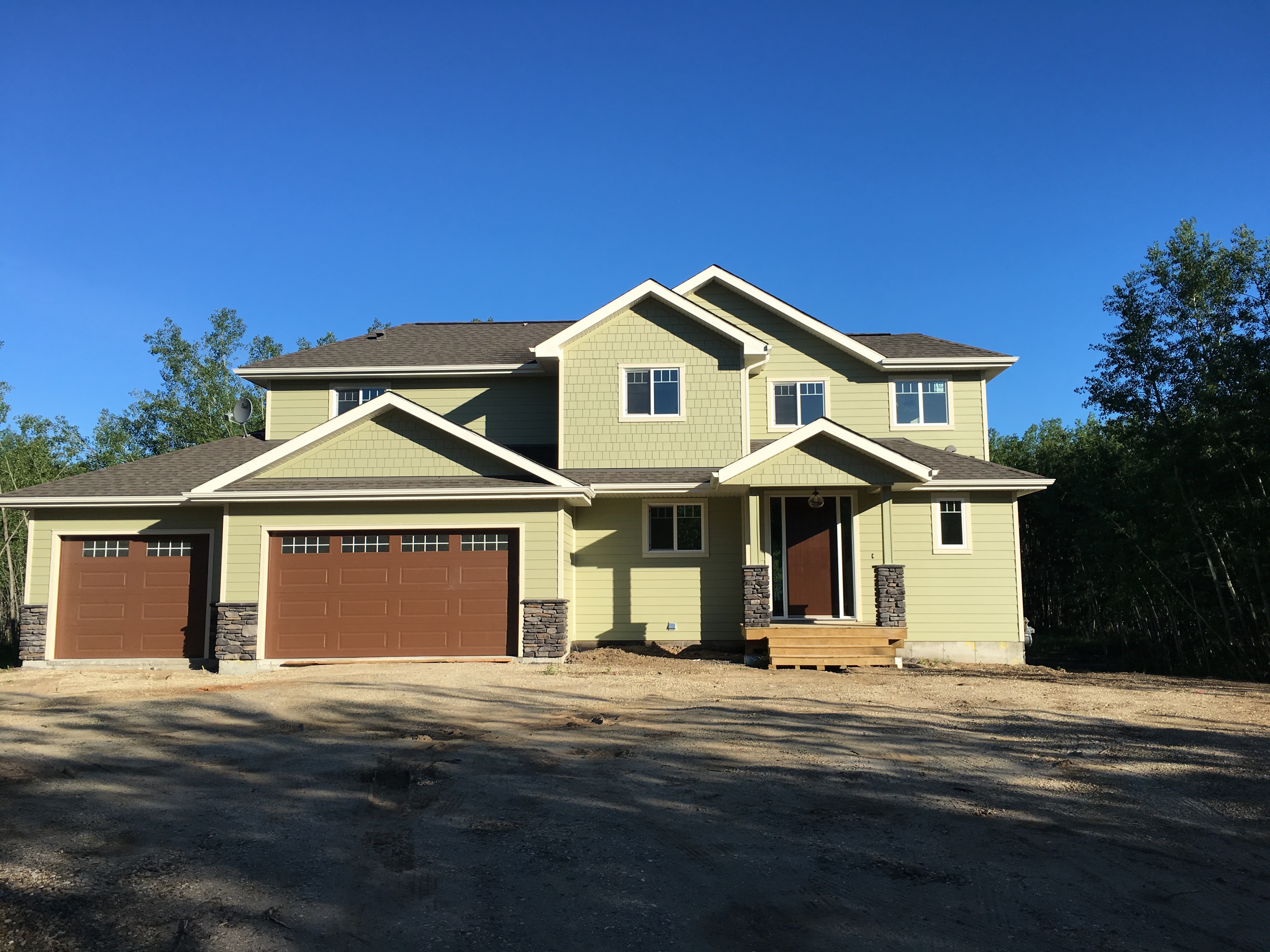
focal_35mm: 29
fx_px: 1064
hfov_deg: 61.7
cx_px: 635
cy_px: 476
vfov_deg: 48.2
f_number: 2.2
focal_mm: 4.15
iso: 25
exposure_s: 1/1326
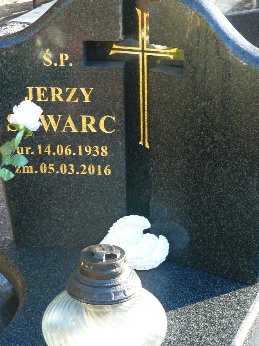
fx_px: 948
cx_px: 121
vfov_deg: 20.6
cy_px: 156
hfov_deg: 15.6
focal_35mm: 95
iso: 100
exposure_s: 1/50
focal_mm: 13.7
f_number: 3.2
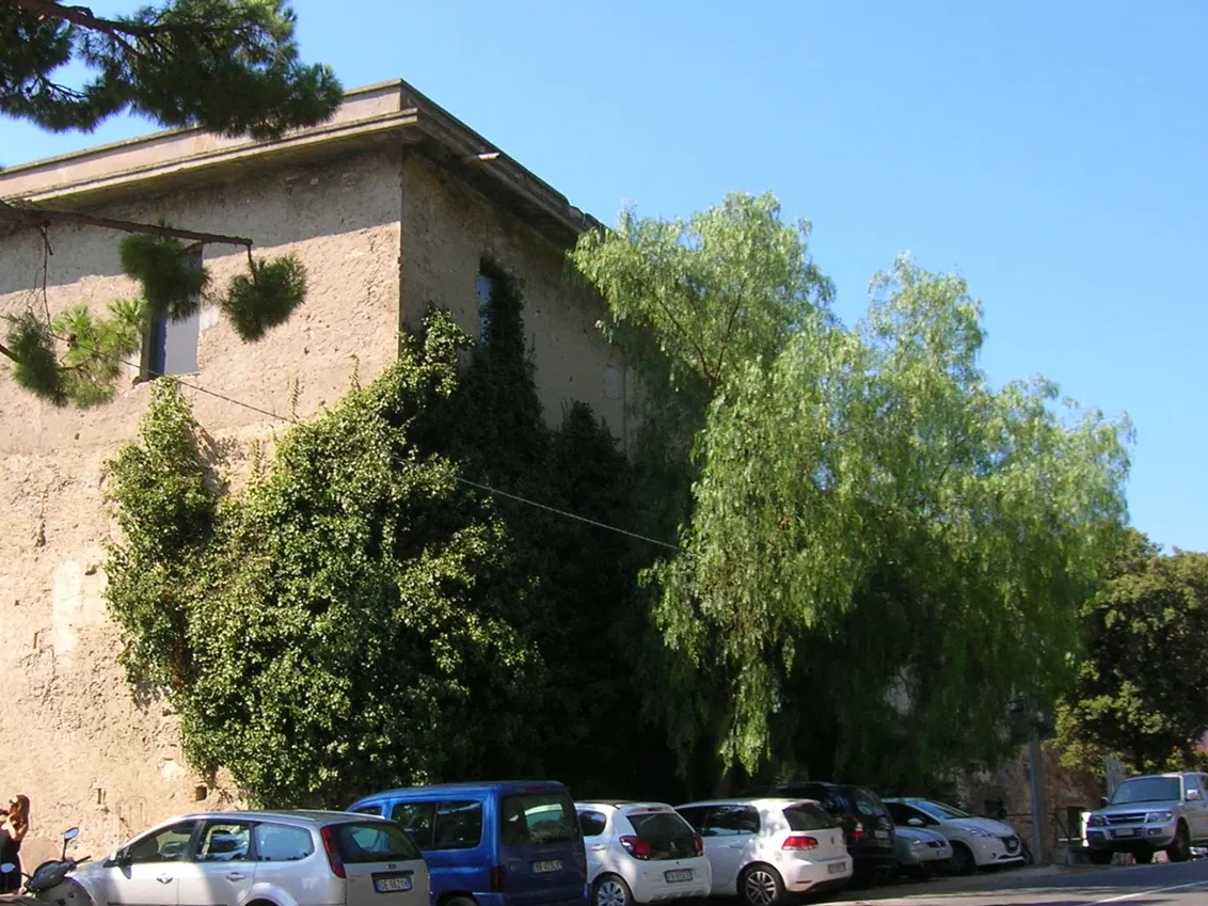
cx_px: 484
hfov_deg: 39.5
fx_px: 1675
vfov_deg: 30.3
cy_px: 483
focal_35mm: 48
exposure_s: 1/212
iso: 50
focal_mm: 5.7
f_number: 4.9
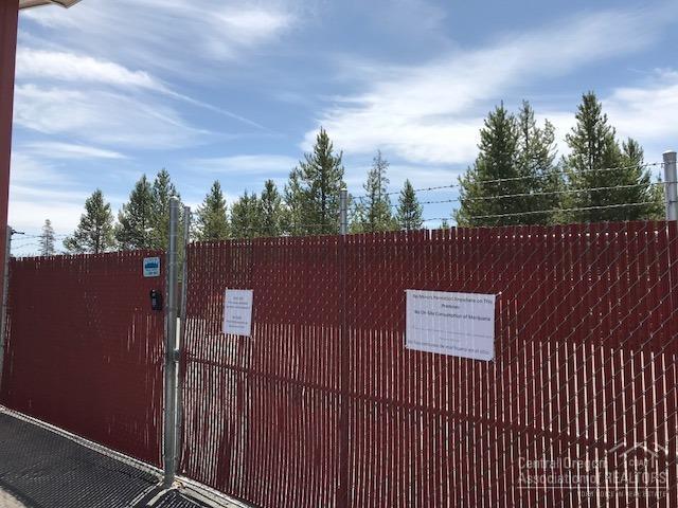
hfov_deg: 63.4
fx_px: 548
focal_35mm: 28
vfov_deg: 49.7
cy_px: 254
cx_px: 339
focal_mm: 3.99
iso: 20
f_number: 1.8
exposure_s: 1/2817
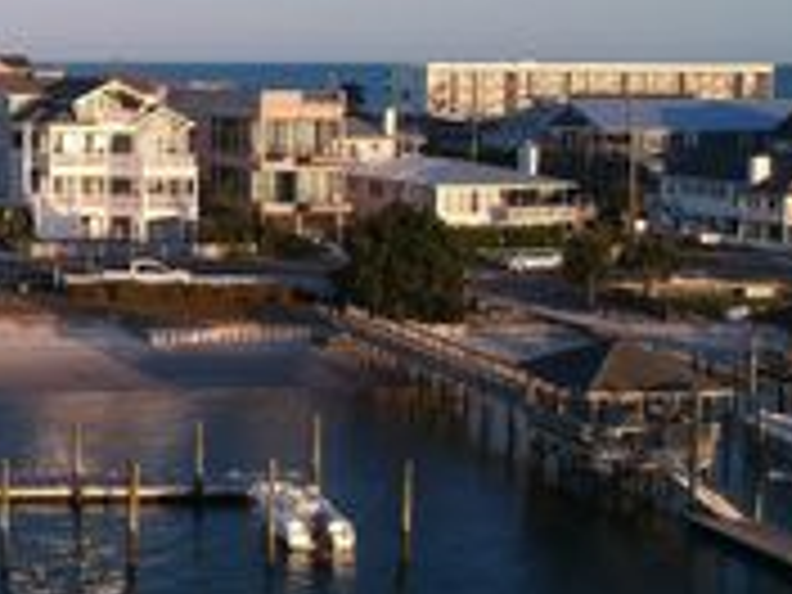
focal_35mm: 71
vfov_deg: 20.5
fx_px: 1624
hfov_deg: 24.6
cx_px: -176
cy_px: 115
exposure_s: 1/500
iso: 100
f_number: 2.6
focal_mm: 4.49
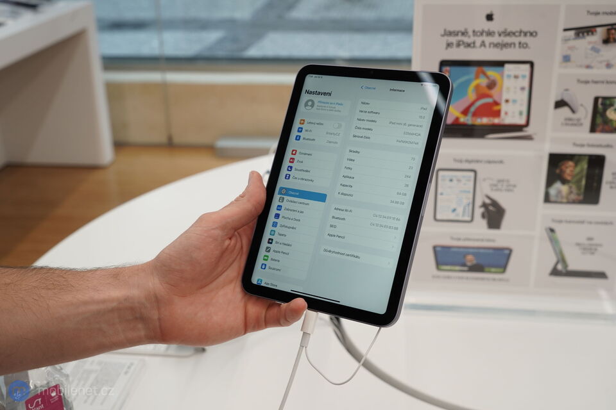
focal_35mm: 42
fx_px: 719
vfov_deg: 31.9
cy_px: 205
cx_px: 308
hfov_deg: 46.4
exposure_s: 1/80
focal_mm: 42
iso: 640
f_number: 7.1
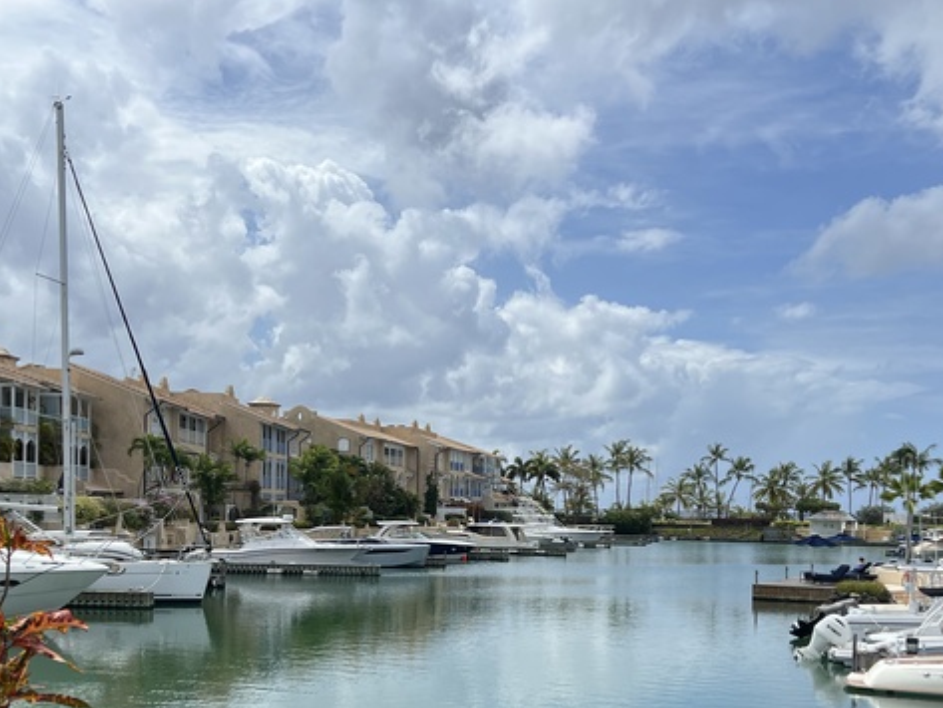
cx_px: 463
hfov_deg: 42.9
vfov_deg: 32.3
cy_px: 532
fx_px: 1199
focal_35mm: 44
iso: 50
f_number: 1.5
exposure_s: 1/8000
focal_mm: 5.7
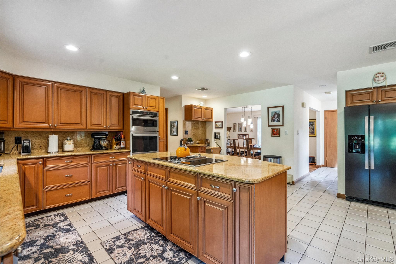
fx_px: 176
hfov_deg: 96.7
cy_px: 132
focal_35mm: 16
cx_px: 198
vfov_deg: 73.7
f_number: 7.1
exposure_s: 1/80
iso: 1000
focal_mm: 16
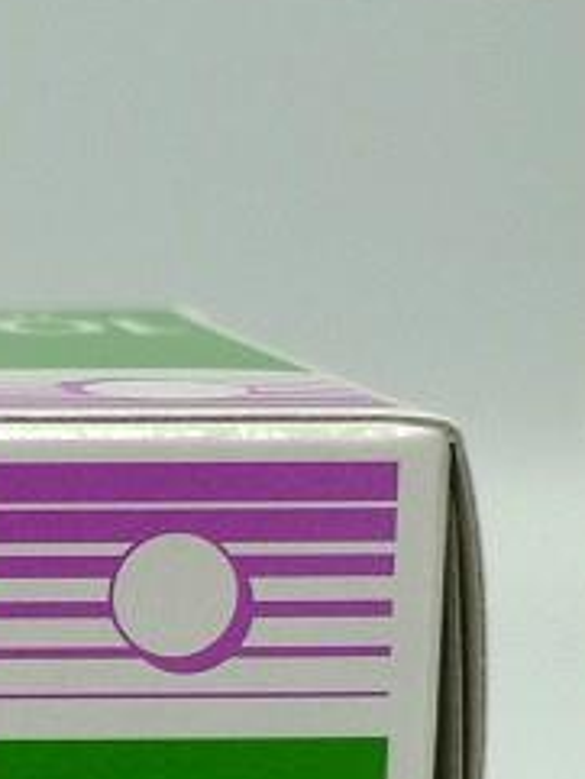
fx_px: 5606
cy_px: 905
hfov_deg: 5.7
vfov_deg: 7.9
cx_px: -960
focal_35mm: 249
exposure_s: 1/125
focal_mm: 12.8
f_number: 2.8
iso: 125
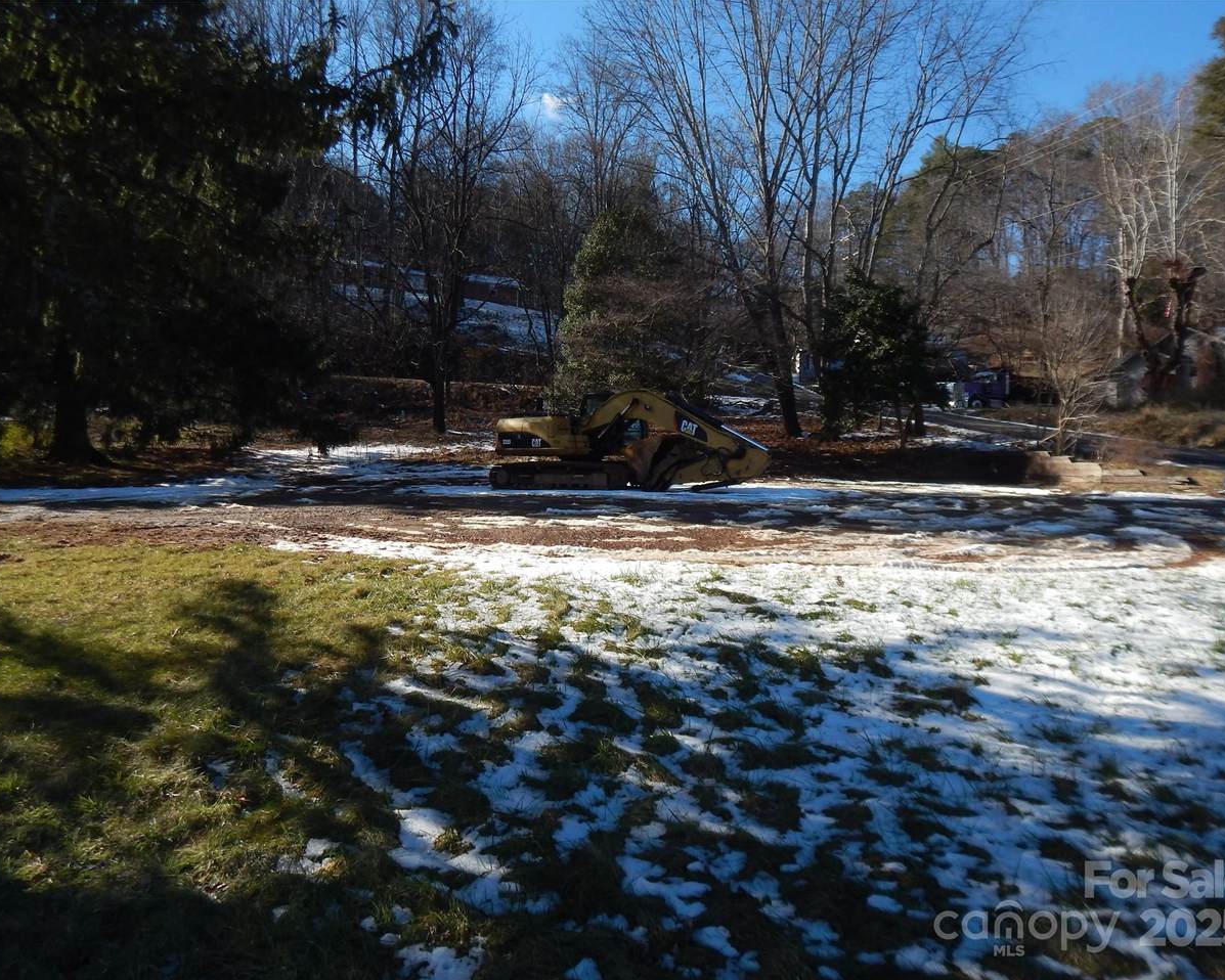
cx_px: 641
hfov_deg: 70.2
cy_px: 490
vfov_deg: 58.8
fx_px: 870
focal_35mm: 24
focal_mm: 4
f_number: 3
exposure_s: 1/1250
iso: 125
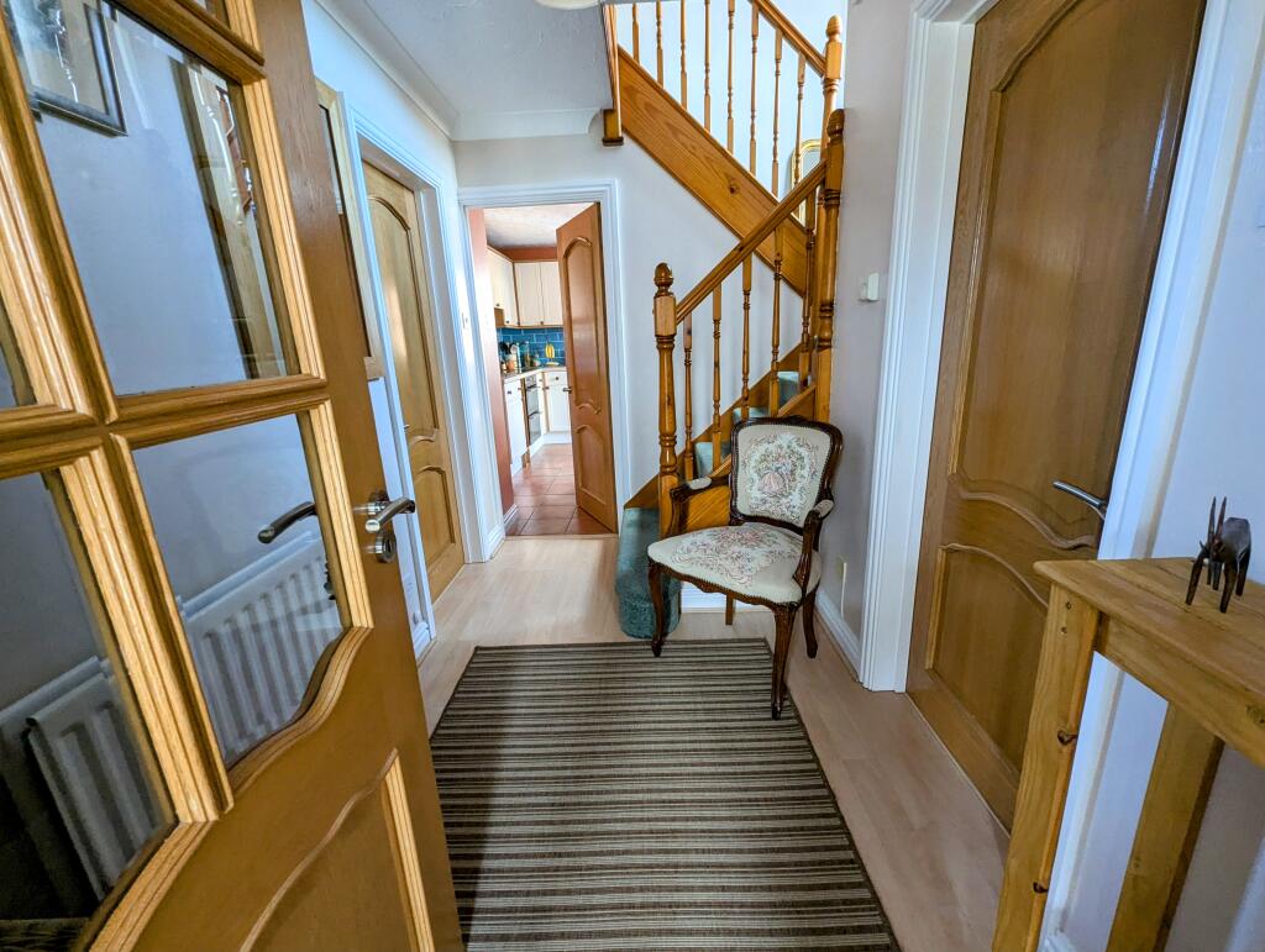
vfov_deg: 90.1
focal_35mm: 13
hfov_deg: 106.1
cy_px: 476
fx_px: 476
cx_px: 632
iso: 229
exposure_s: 1/50
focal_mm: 1.95
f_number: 2.2
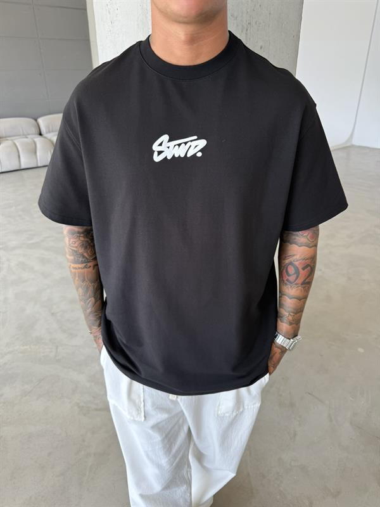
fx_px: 351
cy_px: 254
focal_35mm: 24
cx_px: 190
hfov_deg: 56.8
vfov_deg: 71.6
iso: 100
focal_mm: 6.76
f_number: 1.78
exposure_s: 1/180
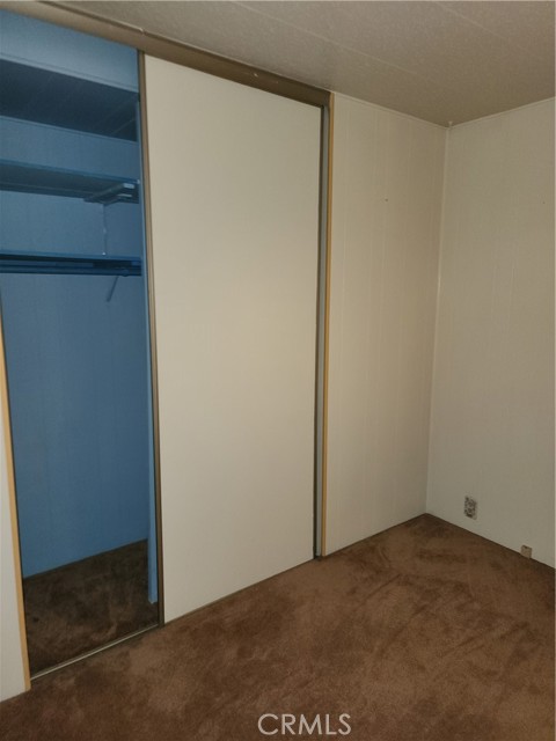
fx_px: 493
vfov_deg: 73.9
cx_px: 278
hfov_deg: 58.9
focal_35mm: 23
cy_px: 370
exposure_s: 1/13
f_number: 1.8
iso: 125
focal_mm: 6.4
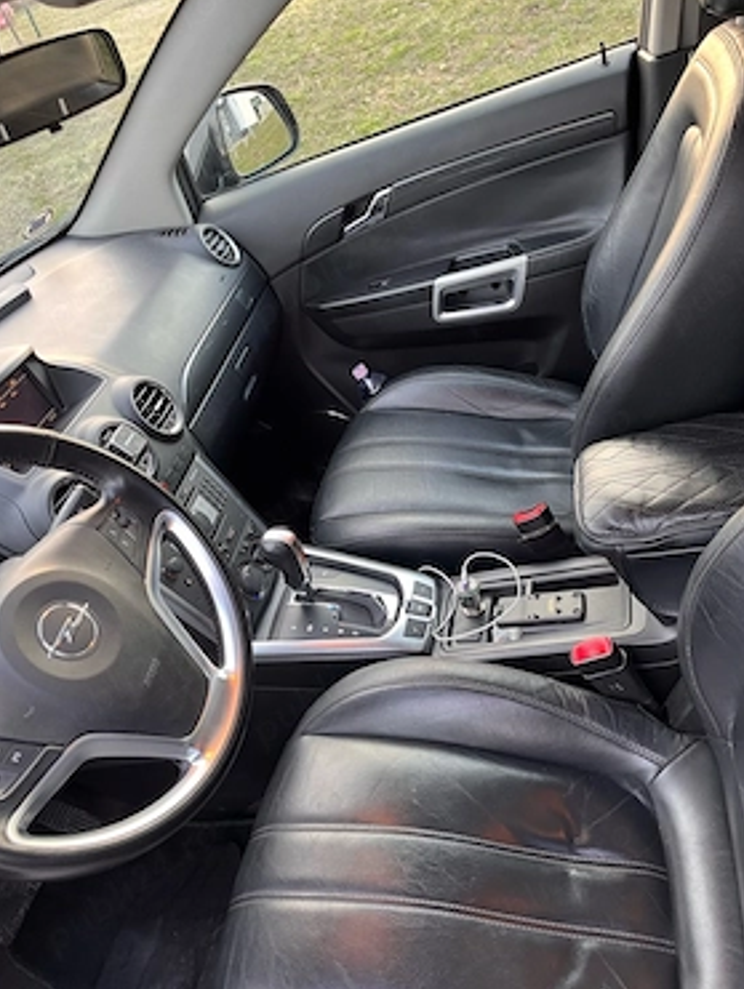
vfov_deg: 63.4
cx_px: 392
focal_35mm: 28
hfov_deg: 49.8
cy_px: 504
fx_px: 801
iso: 160
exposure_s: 1/60
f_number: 1.6
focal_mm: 5.1
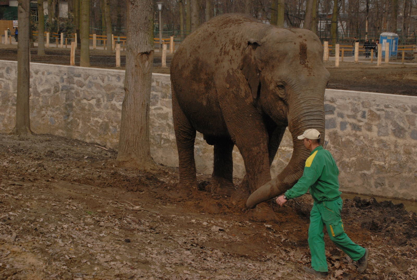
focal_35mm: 82
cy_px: 140
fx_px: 958
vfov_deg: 16.6
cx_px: 208
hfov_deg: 24.6
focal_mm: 55
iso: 400
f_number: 18
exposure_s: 1/500
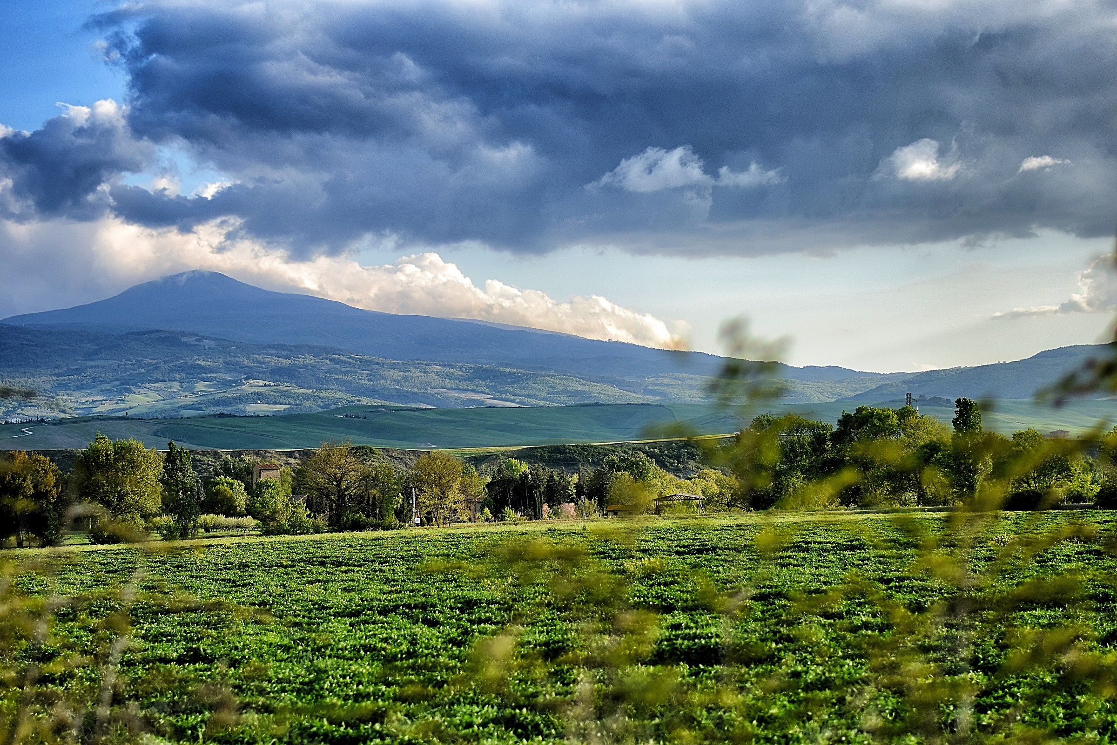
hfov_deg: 27.0
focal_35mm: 75
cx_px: 558
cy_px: 372
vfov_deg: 18.2
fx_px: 2327
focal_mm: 50
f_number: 1.8
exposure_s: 1/3200
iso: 125
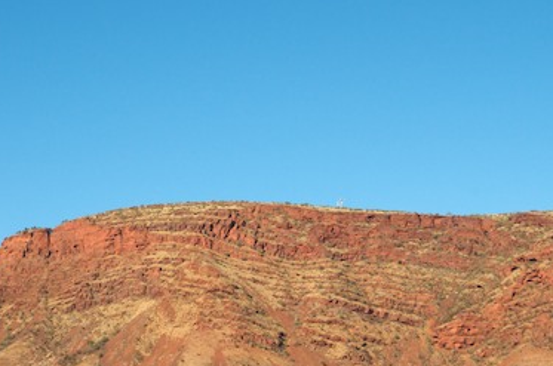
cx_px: 265
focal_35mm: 133
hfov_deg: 15.5
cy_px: 292
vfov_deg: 10.3
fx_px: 2036
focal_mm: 55
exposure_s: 1/500
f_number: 11
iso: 320
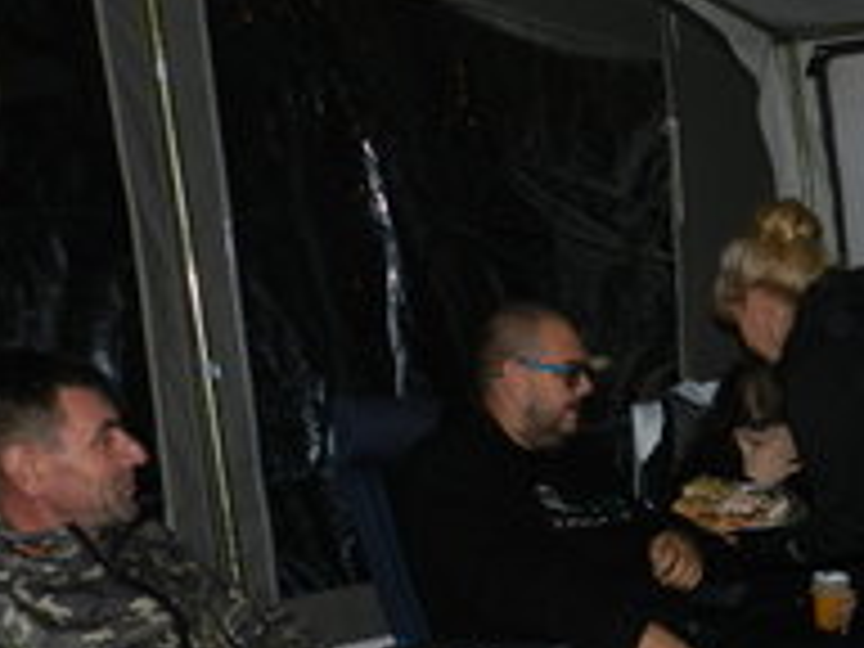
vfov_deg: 25.7
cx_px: 760
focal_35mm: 54
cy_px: 639
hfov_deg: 33.8
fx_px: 1348
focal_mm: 4
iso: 200
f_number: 3.4
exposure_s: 1/30
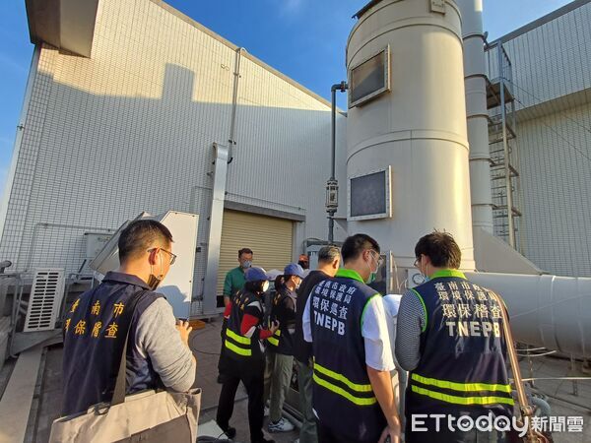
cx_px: 296
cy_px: 222
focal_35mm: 16
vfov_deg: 78.1
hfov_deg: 94.5
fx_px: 273
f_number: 2.2
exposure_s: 1/754
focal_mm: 1.64
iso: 40
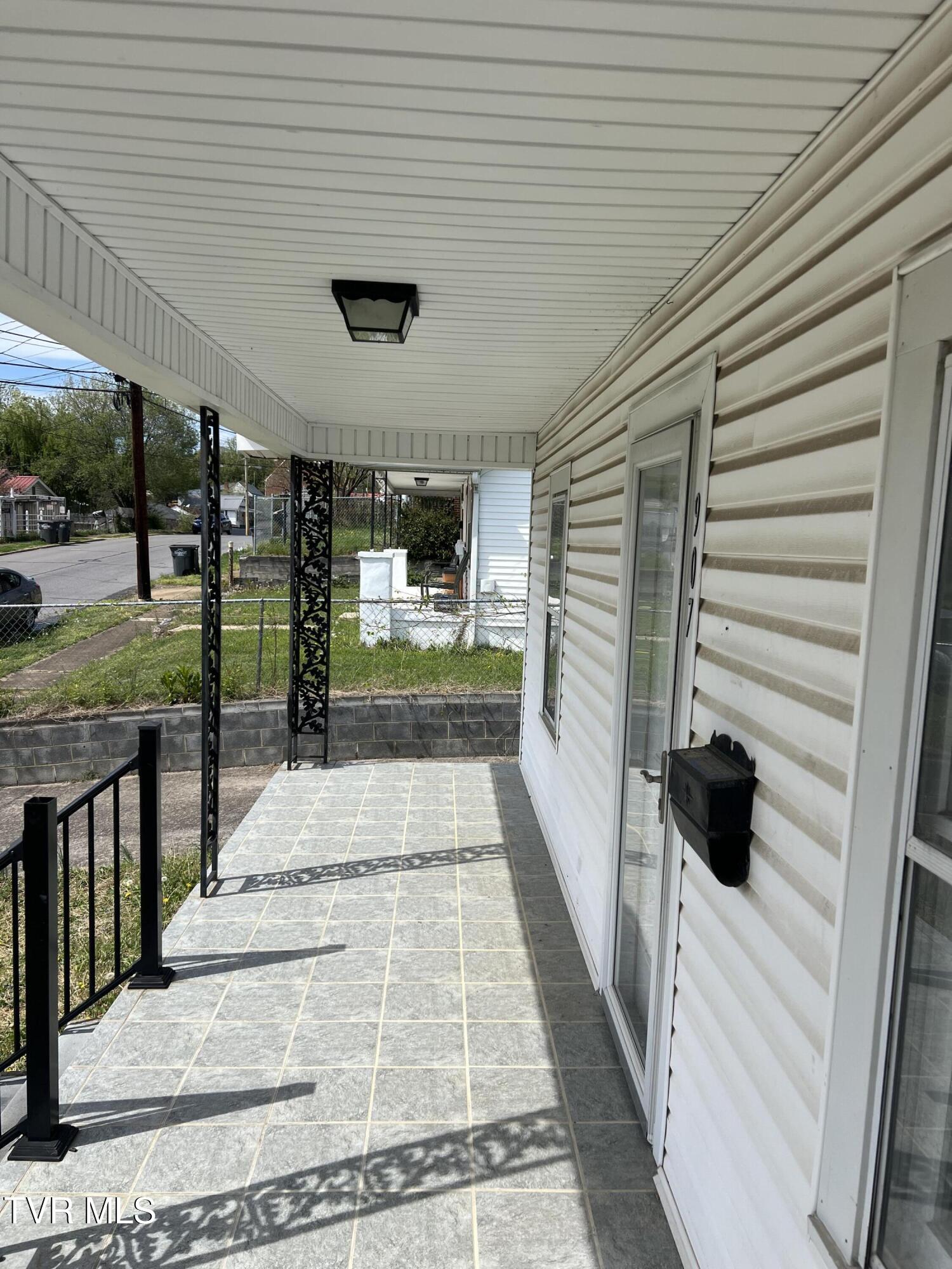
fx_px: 953
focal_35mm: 26
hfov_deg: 53.1
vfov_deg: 67.3
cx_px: 476
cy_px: 634
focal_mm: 5.7
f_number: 1.5
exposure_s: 1/4630
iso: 50
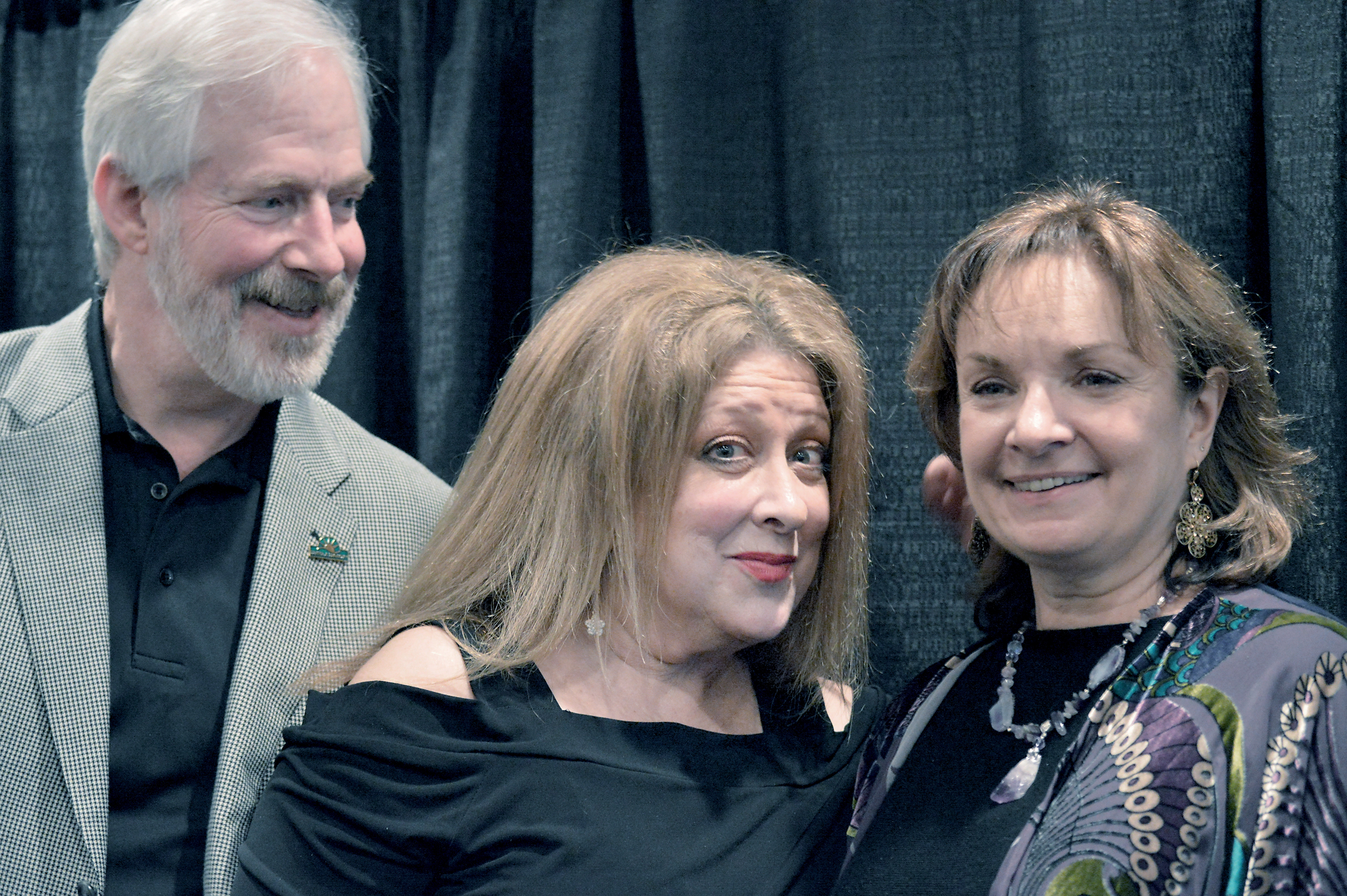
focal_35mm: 82
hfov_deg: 24.6
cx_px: 674
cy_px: 448
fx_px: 3084
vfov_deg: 16.5
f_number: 4
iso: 3200
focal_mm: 55
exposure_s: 1/15
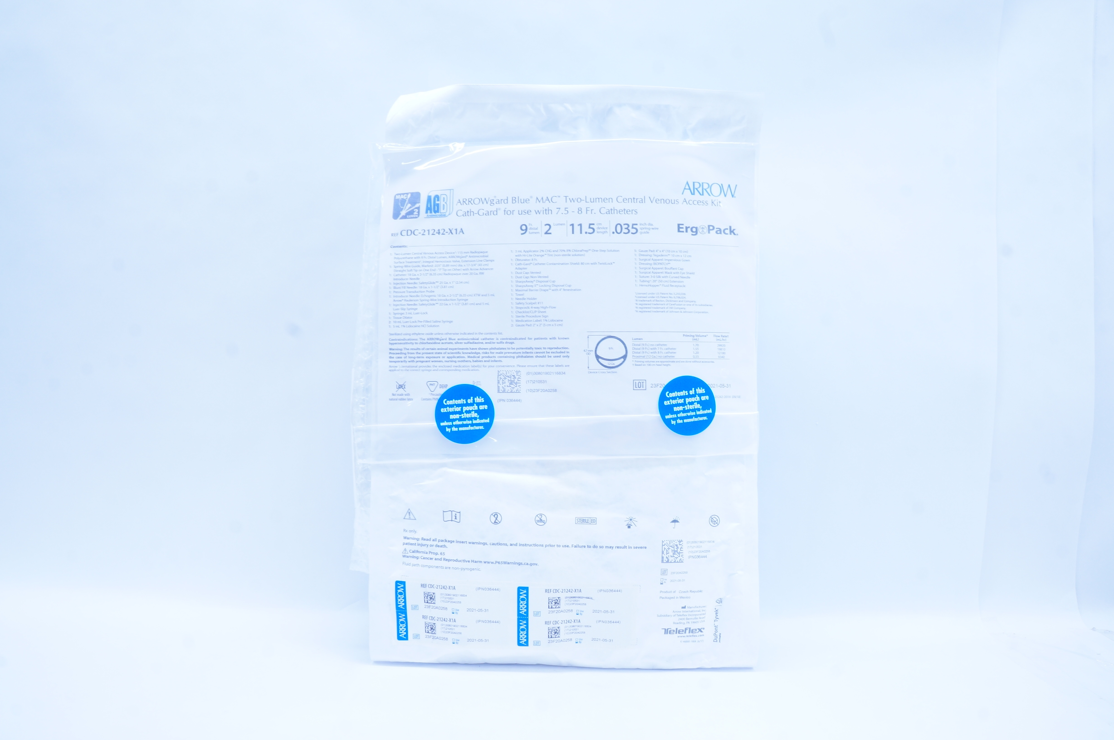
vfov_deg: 47.8
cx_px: 557
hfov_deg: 67.4
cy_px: 370
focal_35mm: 27
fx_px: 835
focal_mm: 18
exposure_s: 1/10
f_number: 13
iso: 400
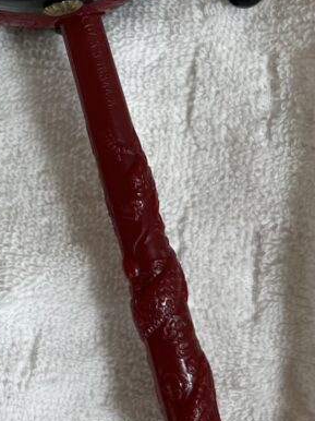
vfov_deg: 27.8
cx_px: 71
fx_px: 838
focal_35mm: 69
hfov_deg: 21.1
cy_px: 111
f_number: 1.5
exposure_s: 1/100
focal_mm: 5.7
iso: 80
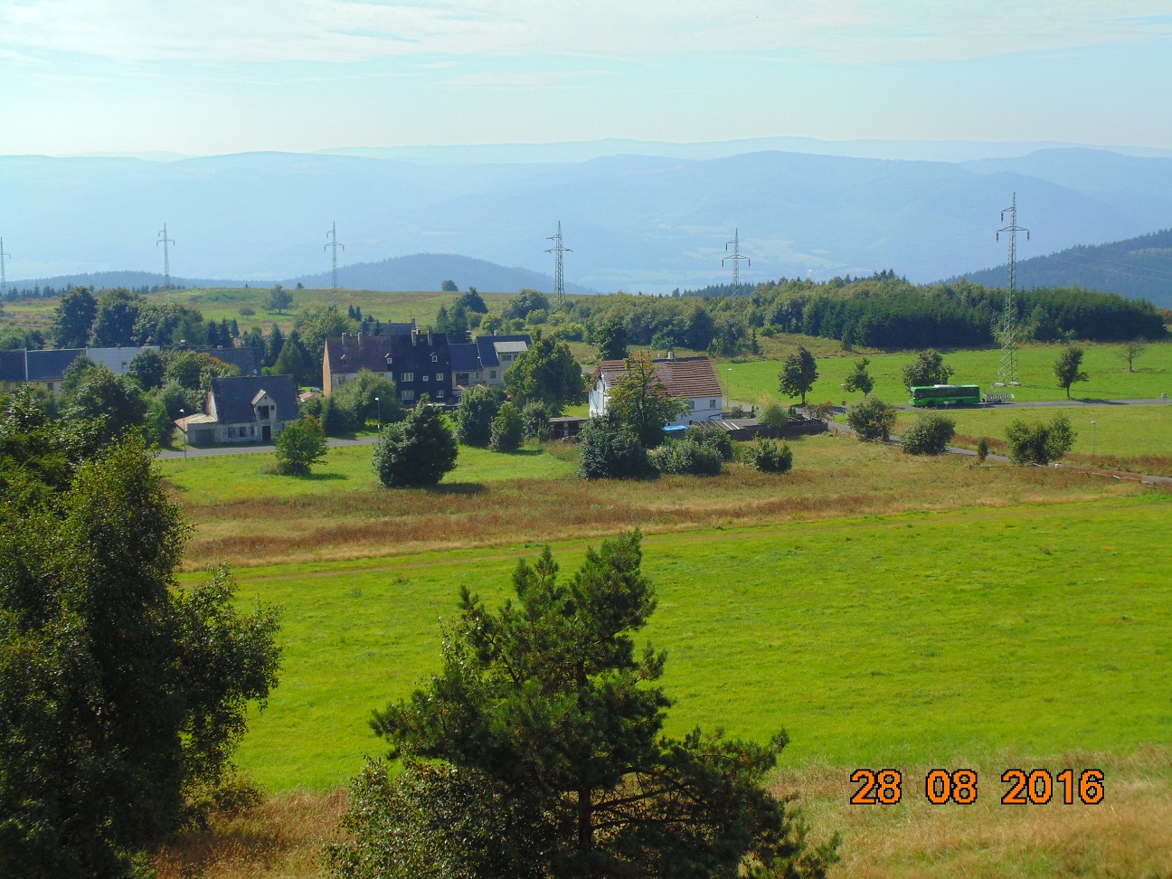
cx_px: 586
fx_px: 1794
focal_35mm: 53
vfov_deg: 27.5
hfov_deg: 36.2
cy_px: 440
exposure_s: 1/800
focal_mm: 9.5
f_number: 3.9
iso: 80
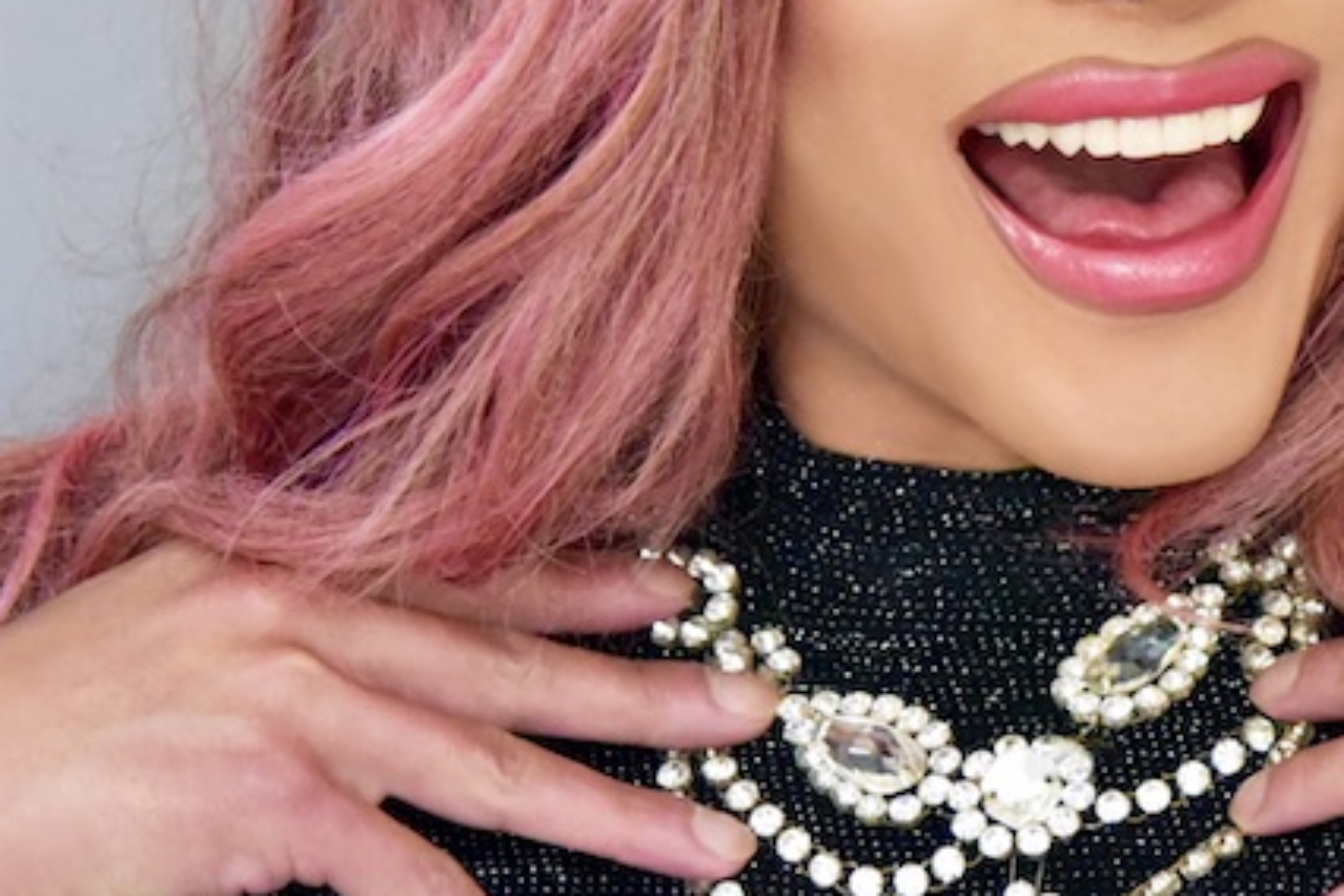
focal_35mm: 202
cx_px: 1032
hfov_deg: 10.2
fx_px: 7541
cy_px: 153
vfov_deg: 6.8
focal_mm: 86
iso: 5000
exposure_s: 1/60
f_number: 4
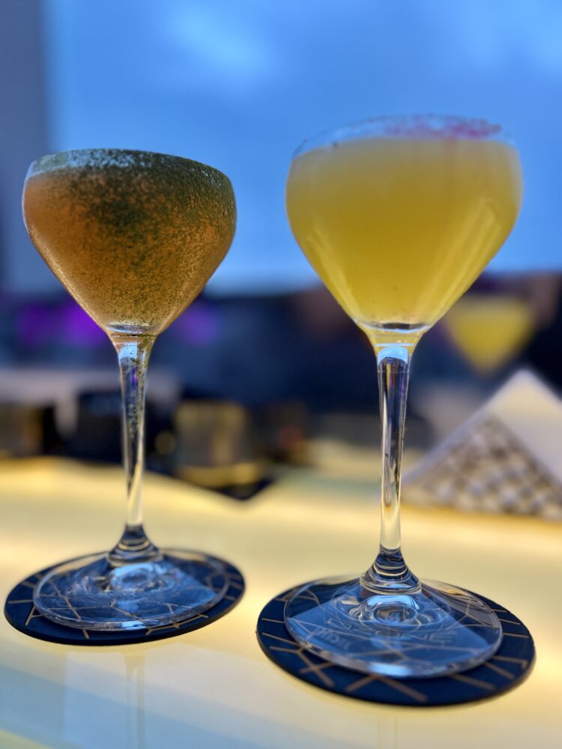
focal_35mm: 26
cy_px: 374
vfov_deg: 67.3
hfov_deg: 53.1
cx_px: 281
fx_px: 563
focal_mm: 5.7
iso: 125
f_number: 1.5
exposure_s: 1/121
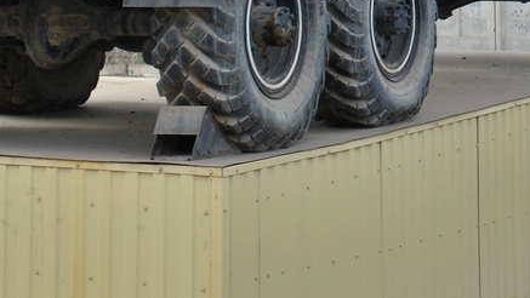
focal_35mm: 138
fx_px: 1940
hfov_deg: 15.6
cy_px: -102
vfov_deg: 8.7
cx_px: 243
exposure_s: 1/250
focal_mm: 32
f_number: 8
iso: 125
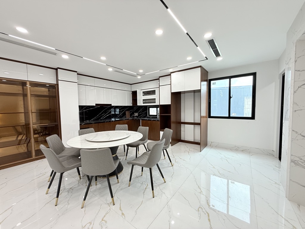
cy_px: 114
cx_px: 152
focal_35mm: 14
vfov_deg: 85.7
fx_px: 123
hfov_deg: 102.1
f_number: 2.2
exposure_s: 1/99
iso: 64
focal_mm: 2.22
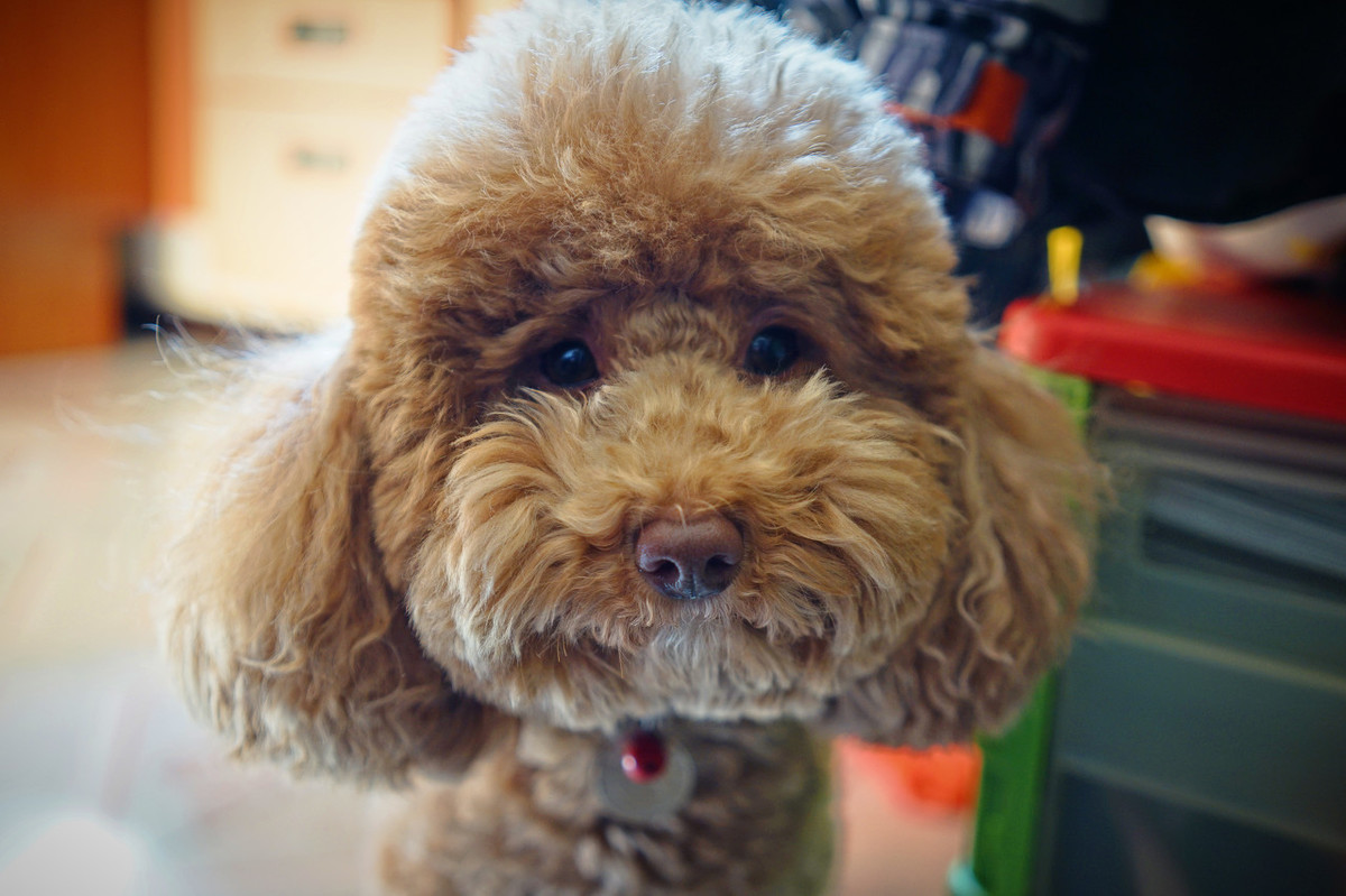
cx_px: 673
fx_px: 1308
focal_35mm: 35
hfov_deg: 54.5
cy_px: 448
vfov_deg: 37.8
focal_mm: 35
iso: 400
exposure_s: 1/60
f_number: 2.8
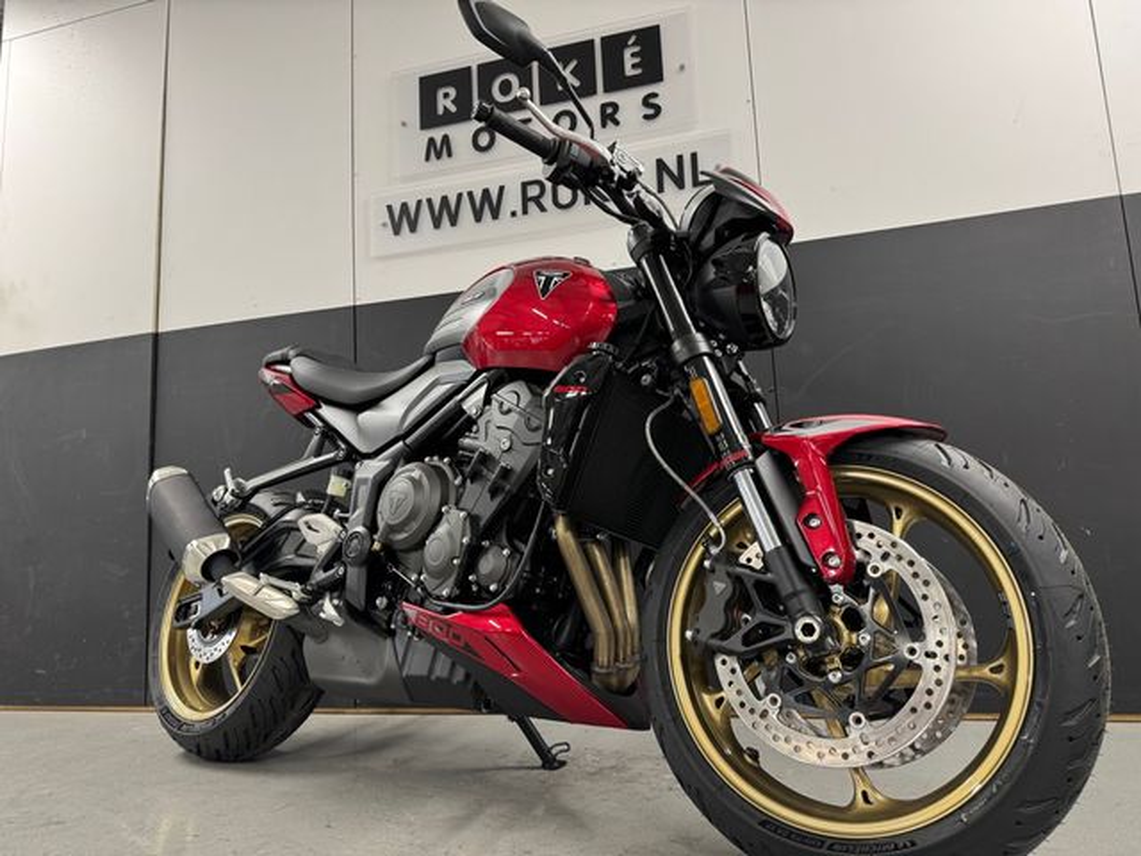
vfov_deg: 56.8
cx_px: 570
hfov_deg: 71.6
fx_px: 791
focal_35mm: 24
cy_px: 428
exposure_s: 1/50
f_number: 1.78
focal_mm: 6.76
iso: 125
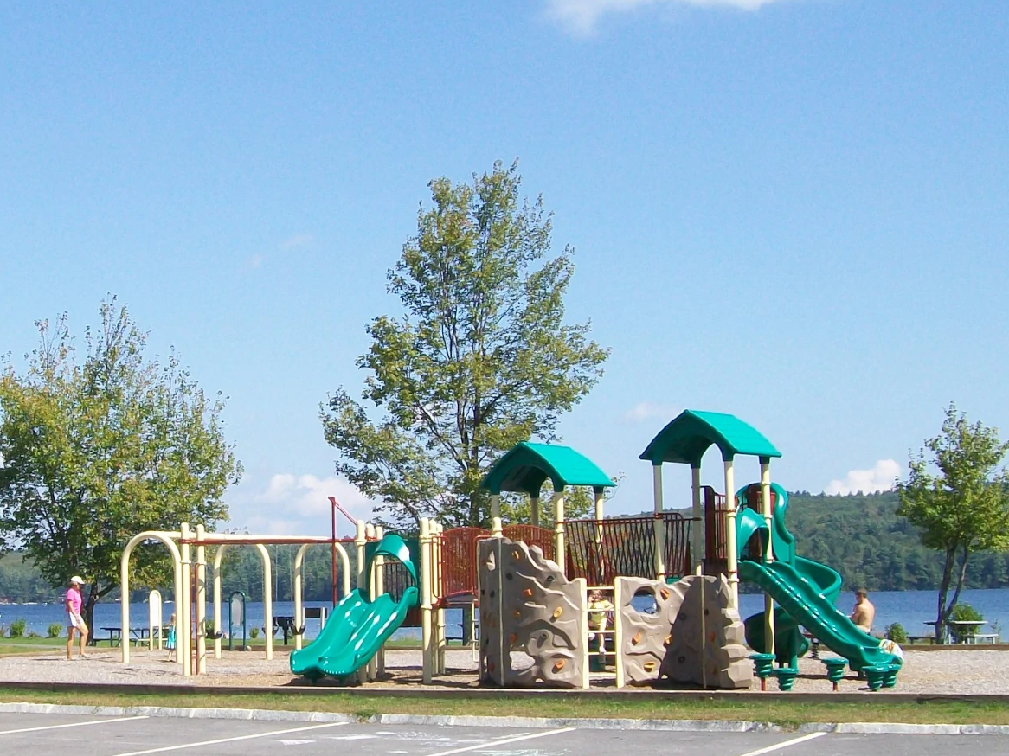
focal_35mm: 35
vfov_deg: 40.7
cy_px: 381
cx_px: 510
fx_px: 1020
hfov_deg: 52.6
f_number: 4.9
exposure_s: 1/320
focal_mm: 6.1
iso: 64
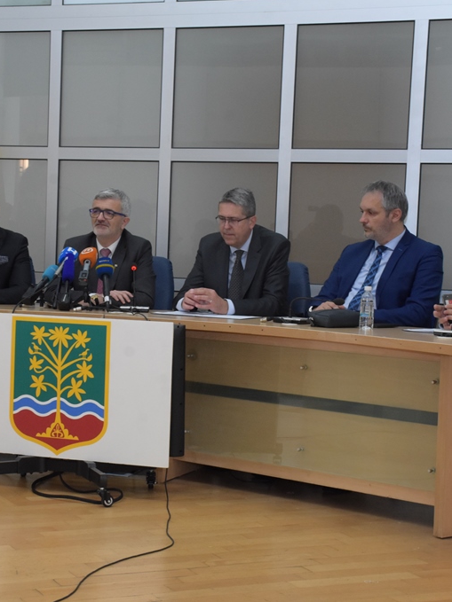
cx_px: 186
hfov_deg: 19.9
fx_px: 1289
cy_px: 300
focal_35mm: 74
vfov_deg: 26.3
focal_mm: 34
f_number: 9
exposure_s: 1/60
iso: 2000
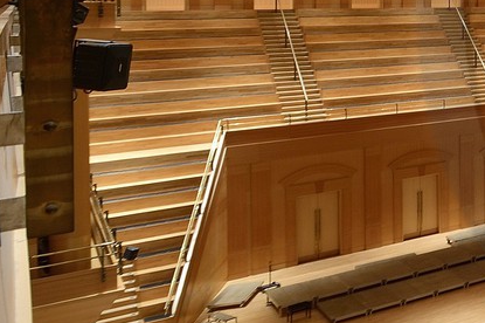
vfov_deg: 24.0
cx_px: 893
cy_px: 6
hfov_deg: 21.6
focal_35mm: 54
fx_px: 727
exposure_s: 1/1.25
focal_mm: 14
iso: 320
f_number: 5.6
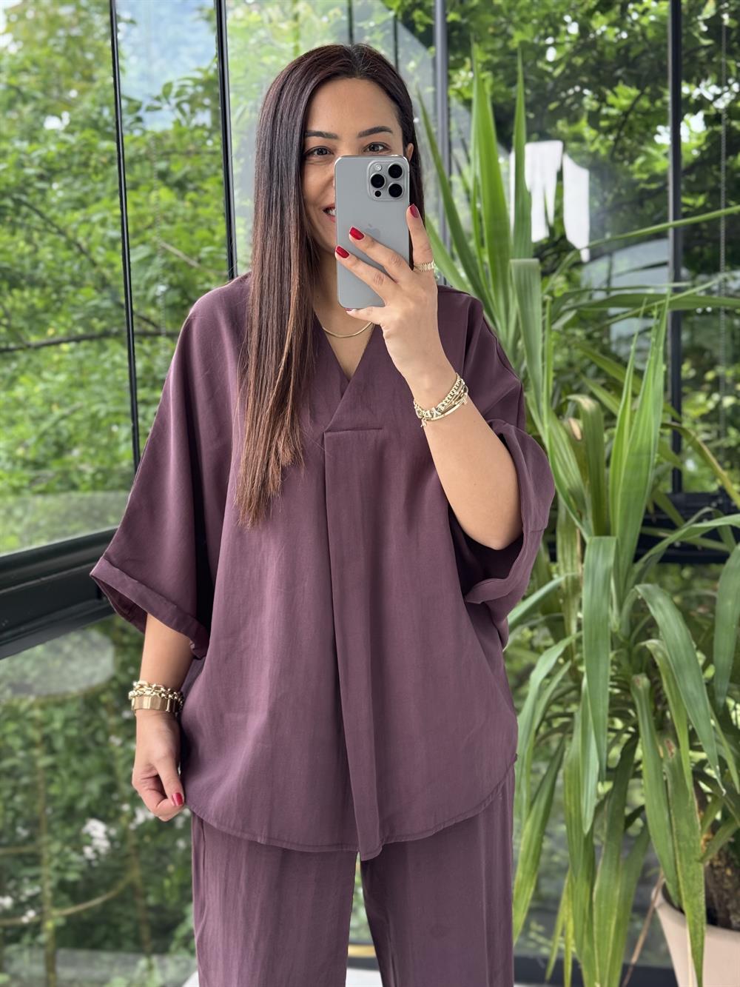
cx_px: 370
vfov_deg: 39.7
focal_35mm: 48
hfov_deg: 30.3
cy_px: 494
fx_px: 1368
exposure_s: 1/121
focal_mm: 6.76
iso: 80
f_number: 1.78
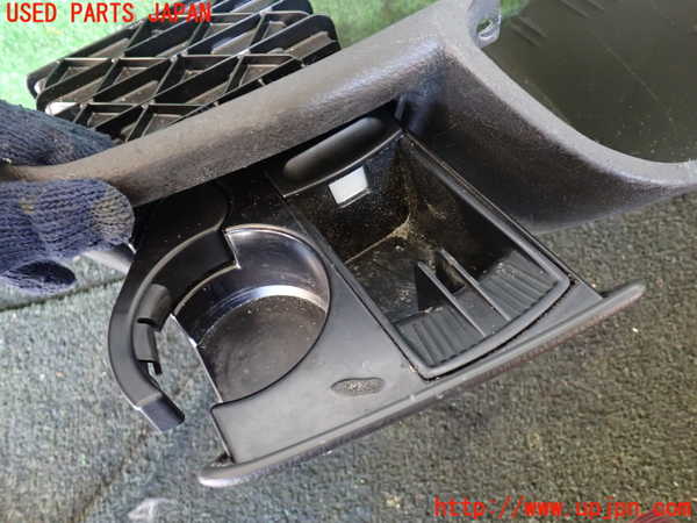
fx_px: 604
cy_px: 262
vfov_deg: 46.8
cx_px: 348
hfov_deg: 60.0
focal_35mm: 30
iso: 400
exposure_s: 1/30
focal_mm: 5.4
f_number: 2.3
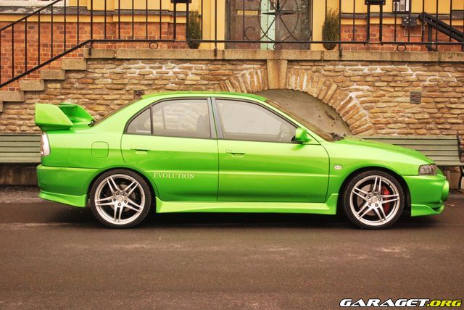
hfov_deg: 35.0
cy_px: 155
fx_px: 735
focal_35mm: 57
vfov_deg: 23.8
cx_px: 232
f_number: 5.3
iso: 400
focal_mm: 38
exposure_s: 1/200
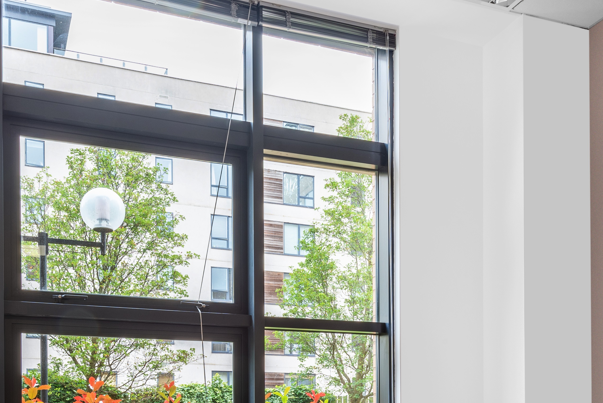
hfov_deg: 41.8
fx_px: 788
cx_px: 335
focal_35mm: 47
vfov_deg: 26.7
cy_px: 428
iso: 200
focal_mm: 20
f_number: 13
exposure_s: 1/13
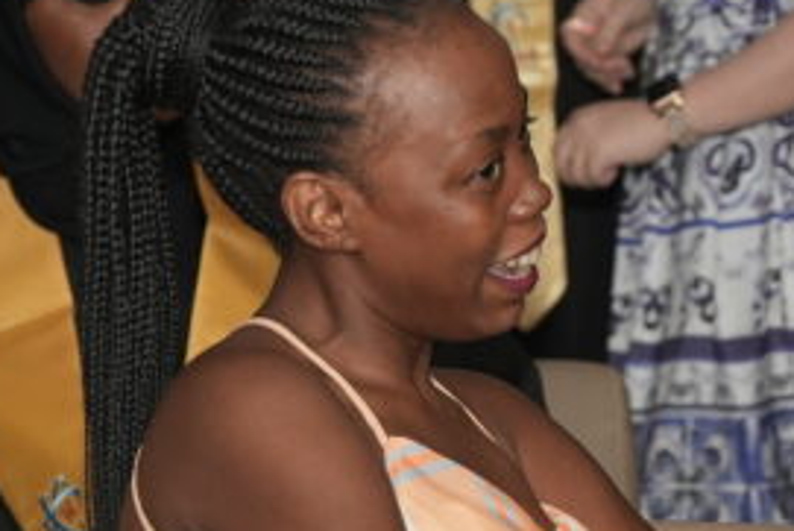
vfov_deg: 3.9
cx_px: 1327
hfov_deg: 5.7
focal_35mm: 355
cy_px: 301
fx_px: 7834
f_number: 4
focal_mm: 94
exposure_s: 1/250
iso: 1000
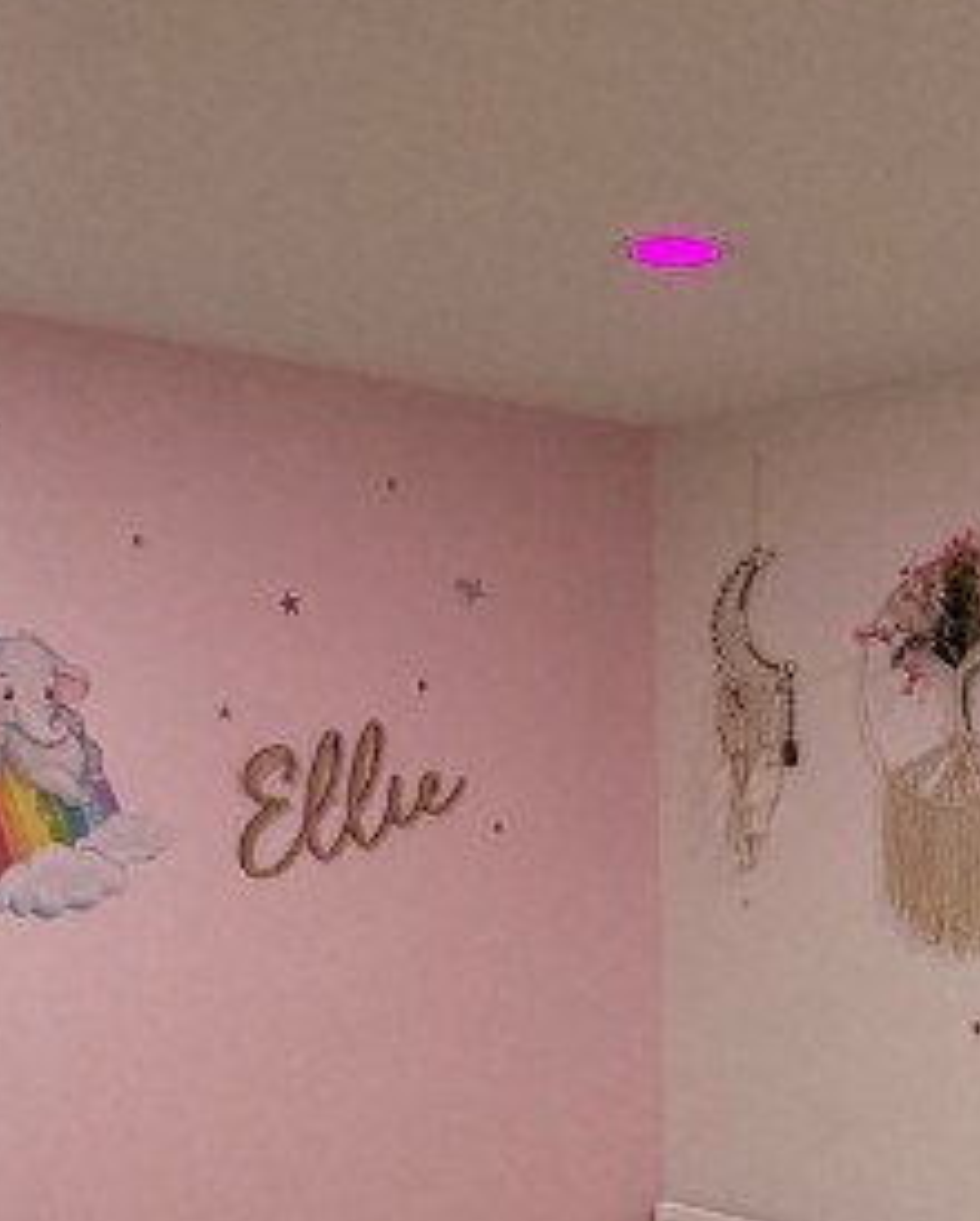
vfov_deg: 35.7
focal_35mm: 51
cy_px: 936
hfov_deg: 28.9
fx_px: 1845
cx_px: 820
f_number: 2.2
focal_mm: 2.22
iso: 320
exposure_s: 1/83
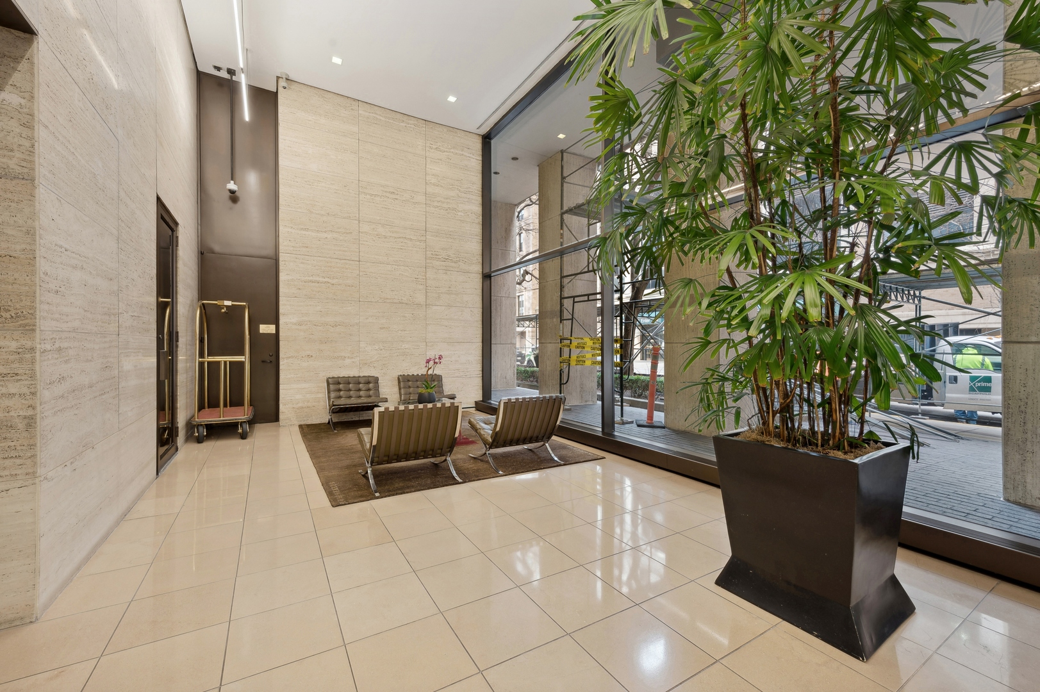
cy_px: 346
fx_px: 404
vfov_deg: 81.1
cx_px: 520
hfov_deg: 104.3
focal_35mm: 14
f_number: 9
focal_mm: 14
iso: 100
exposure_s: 1/2
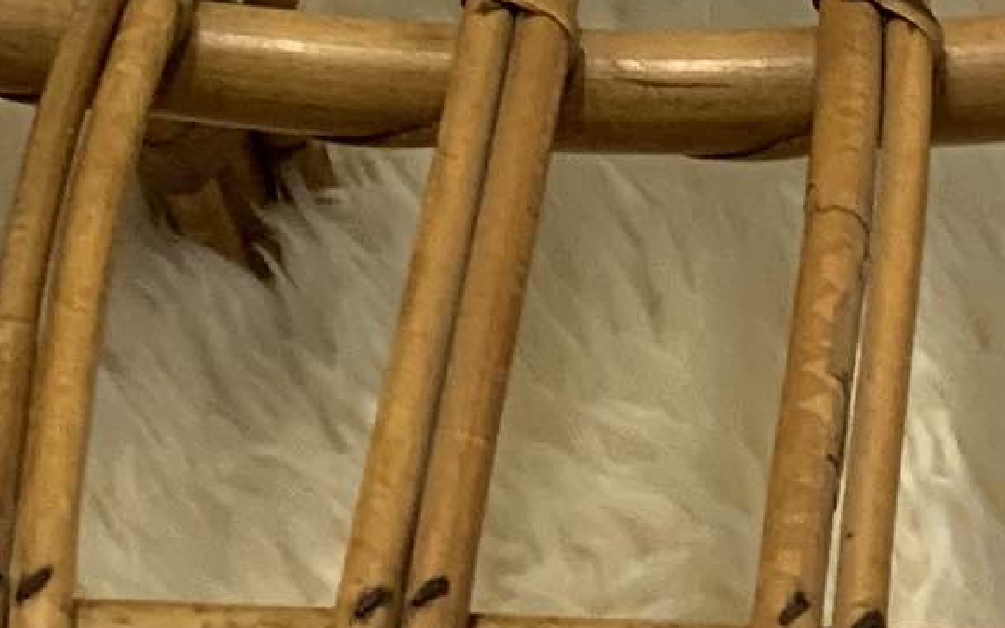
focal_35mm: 191
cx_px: 706
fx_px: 5232
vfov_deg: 6.7
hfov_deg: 11.0
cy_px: -402
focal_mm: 4.25
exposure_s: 1/60
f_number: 1.8
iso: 160
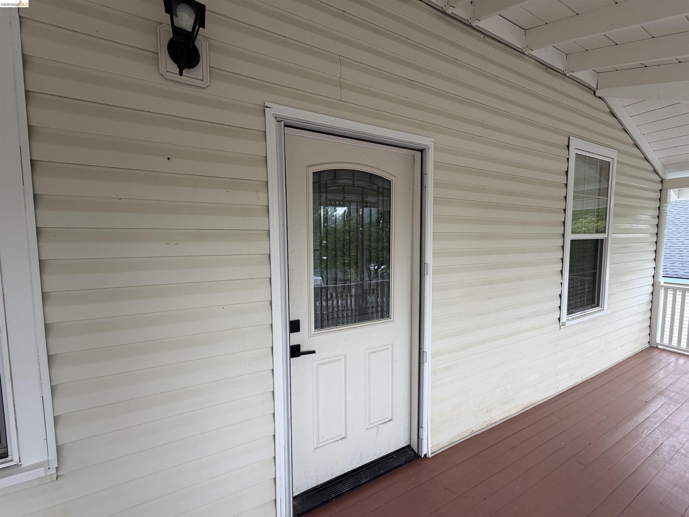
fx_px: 279
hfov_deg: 102.1
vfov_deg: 85.7
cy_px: 258
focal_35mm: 14
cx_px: 344
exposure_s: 1/121
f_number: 2.2
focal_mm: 2.22
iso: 50
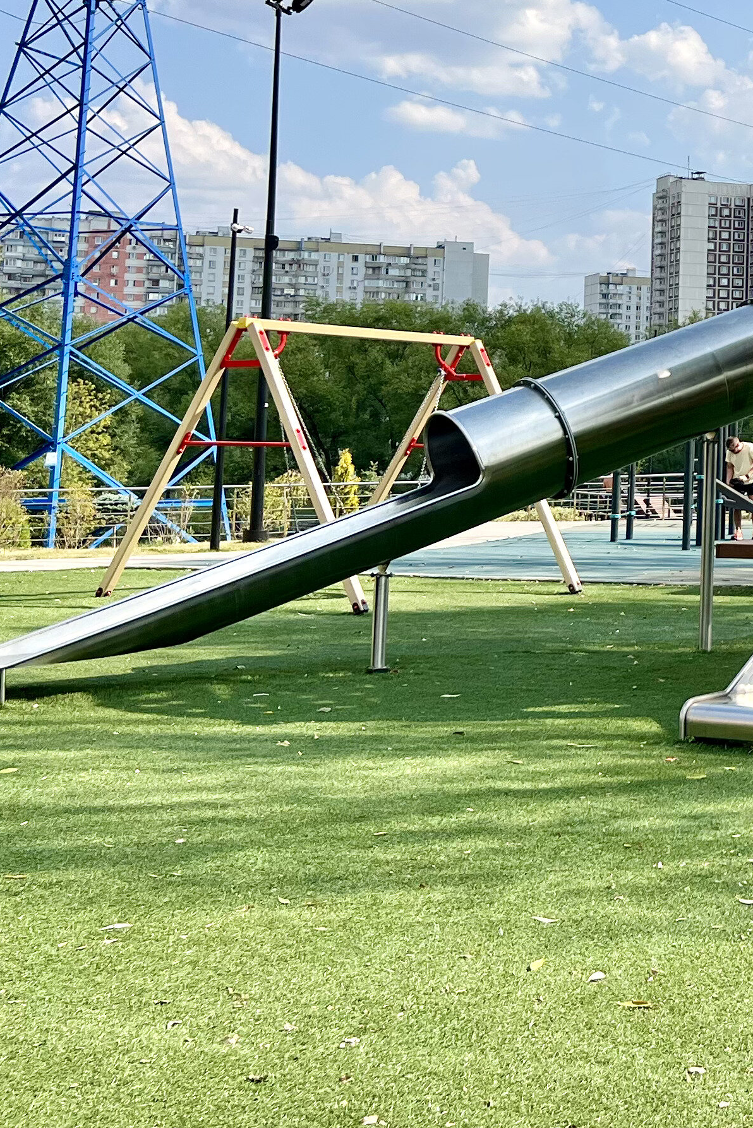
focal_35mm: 61
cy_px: 186
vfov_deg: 31.8
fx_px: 1913
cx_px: 977
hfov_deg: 20.4
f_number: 1.5
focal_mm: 5.7
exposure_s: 1/5587
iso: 50
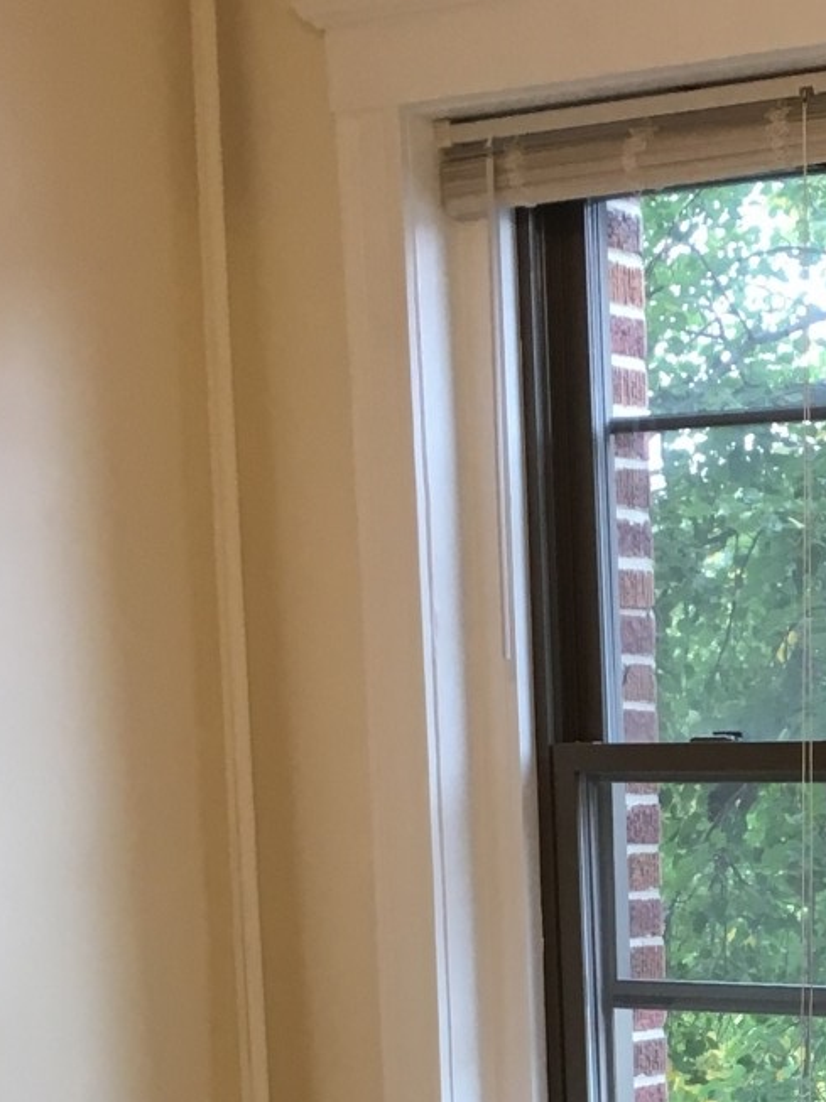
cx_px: 1167
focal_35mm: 91
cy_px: 1242
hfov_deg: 15.2
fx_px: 2898
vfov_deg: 20.4
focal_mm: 4.15
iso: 50
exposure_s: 1/30
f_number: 2.2
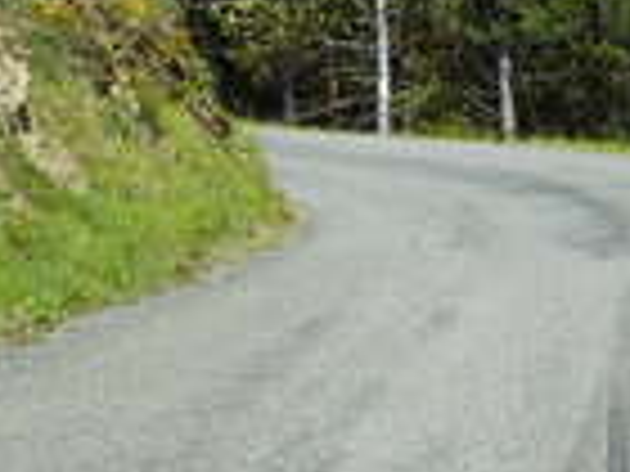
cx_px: 518
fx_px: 3039
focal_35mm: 167
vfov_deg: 8.5
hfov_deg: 11.8
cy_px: -454
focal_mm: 6.9
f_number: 4.5
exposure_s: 1/500
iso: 80
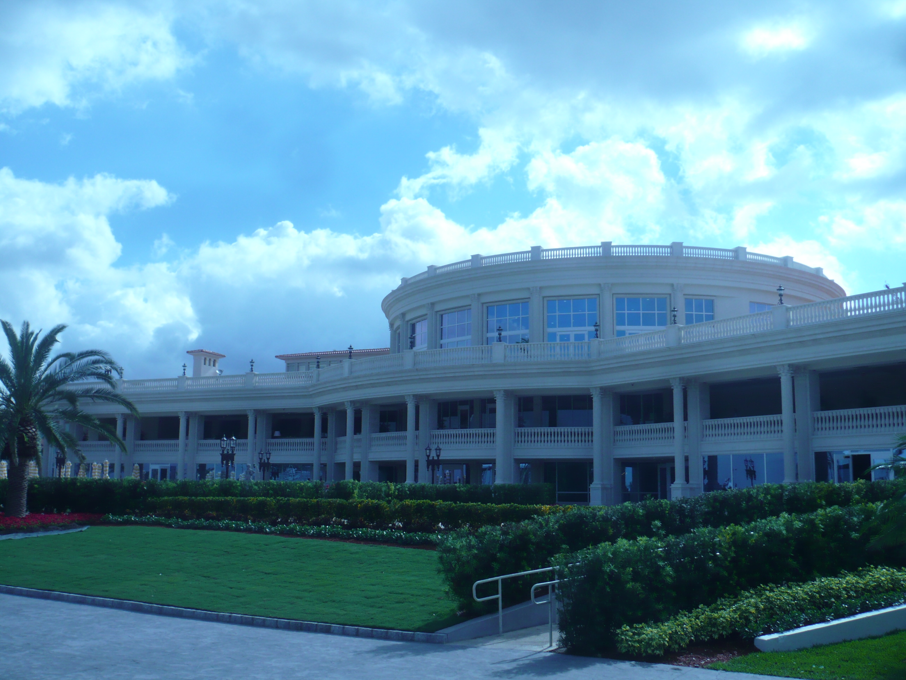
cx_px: 453
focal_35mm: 35
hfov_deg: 52.6
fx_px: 916
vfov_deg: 40.7
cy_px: 340
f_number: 8
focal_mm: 5.8
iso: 100
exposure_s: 1/320
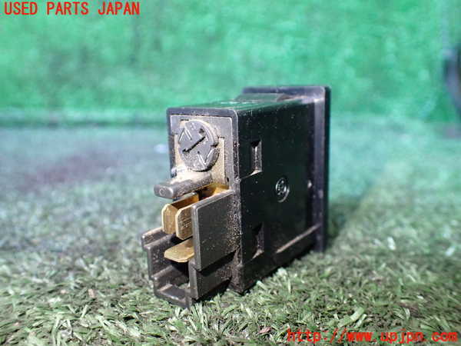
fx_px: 400
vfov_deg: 46.8
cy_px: 173
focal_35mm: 30
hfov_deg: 60.0
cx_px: 230
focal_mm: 5.4
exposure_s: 1/40
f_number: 2.3
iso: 800
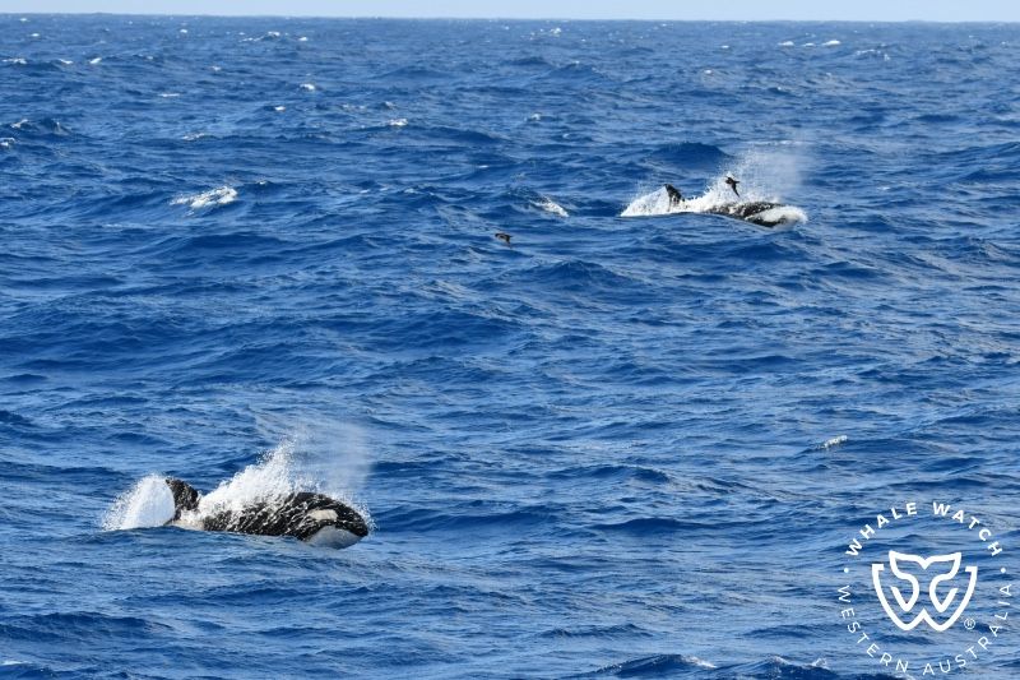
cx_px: 510
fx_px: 6373
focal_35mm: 225
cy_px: 340
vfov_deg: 6.1
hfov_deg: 9.2
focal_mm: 150
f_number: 7.1
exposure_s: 1/1600
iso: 400
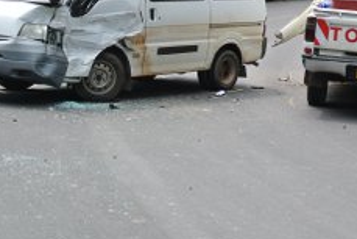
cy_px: 50
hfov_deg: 15.9
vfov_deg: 10.7
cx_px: 293
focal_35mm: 128
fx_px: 1270
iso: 100
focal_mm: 22.7
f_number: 5
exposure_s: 1/250
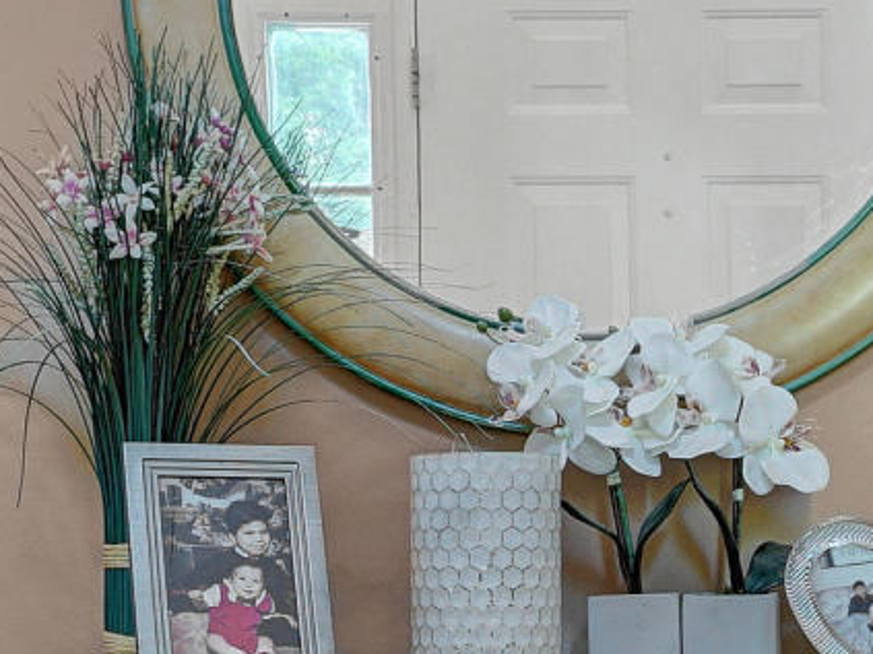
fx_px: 2925
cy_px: 573
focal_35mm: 116
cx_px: 793
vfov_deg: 12.7
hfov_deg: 16.7
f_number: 8
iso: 200
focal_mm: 17
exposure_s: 1/5
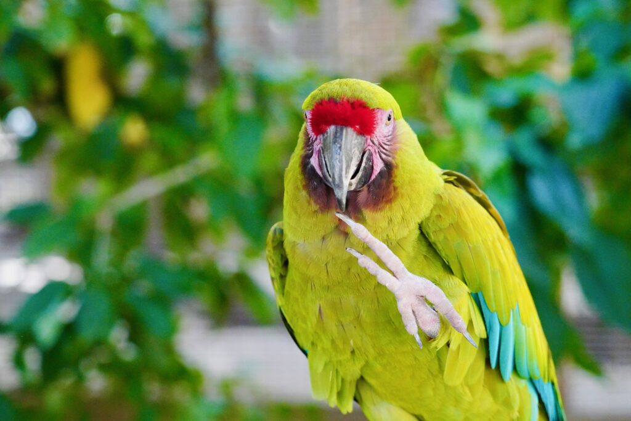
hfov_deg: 17.1
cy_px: 210
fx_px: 2103
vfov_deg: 11.4
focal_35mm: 120
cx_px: 316
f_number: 6.3
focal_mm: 120
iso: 8000
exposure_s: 1/160
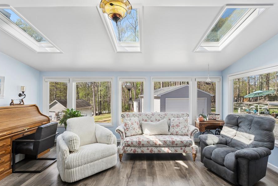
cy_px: 97
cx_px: 135
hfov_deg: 96.7
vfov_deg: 73.8
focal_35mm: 16
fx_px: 124
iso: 800
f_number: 7.1
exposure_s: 1/250
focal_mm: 14
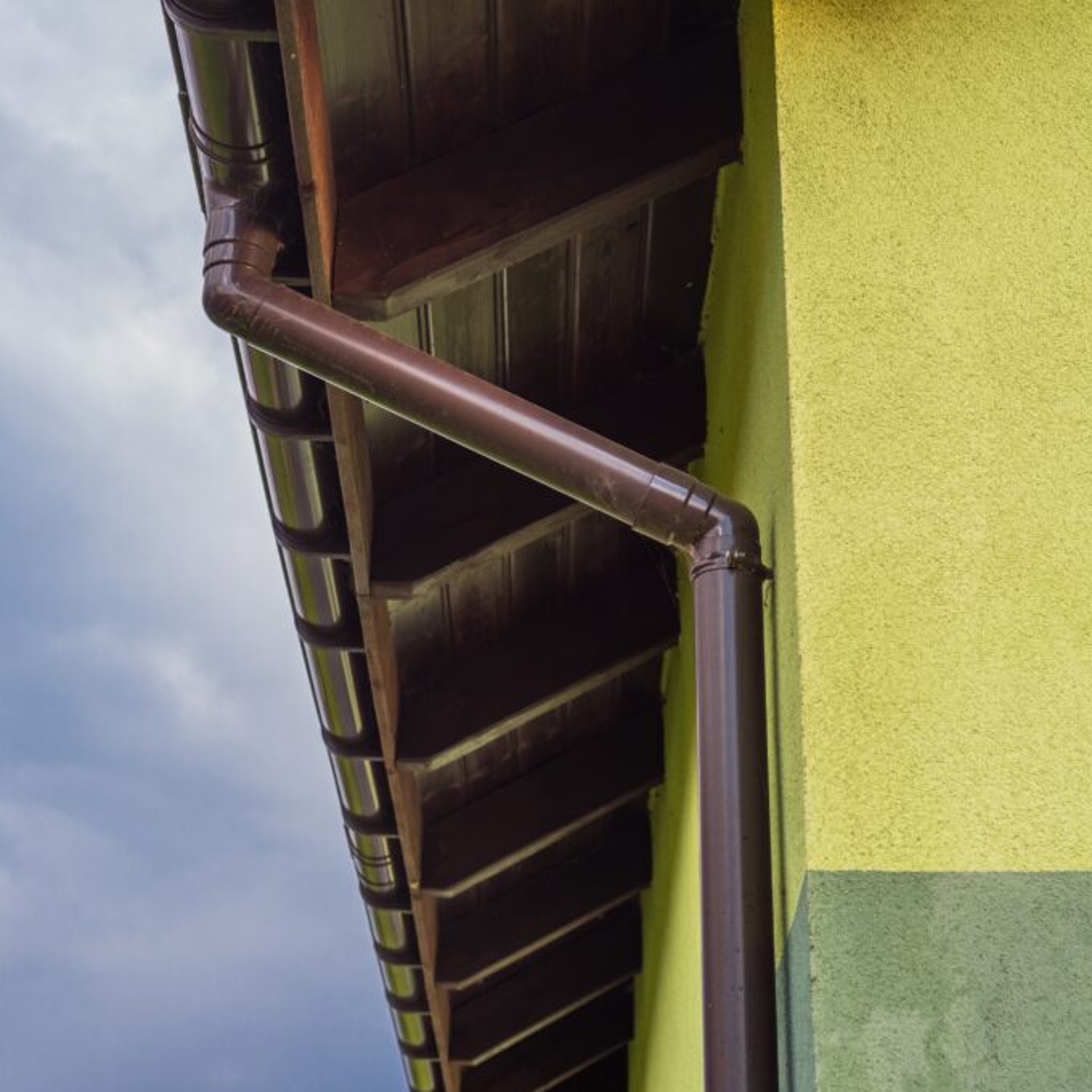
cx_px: 694
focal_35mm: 64
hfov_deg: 26.8
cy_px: 548
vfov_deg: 26.9
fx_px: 2284
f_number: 5.6
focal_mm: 50
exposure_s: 1/40
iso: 200
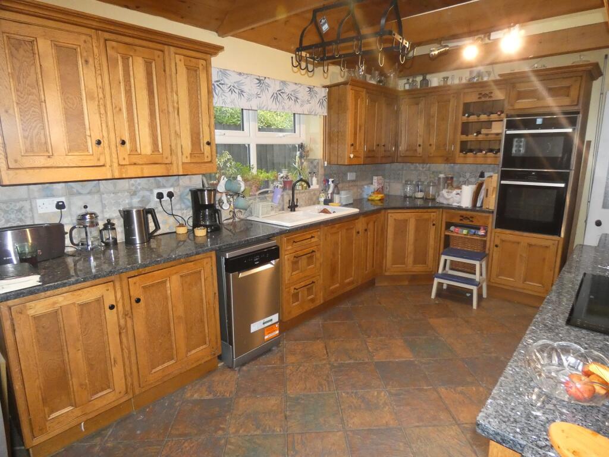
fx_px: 352
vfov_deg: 66.0
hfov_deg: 81.7
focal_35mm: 20
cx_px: 304
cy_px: 228
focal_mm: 3.6
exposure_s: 1/60
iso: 800
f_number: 2.8
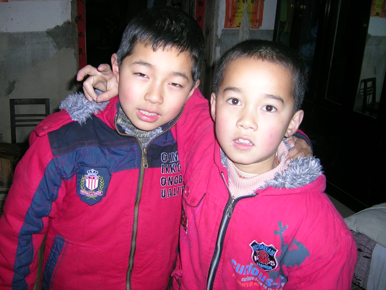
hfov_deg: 52.6
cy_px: 145
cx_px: 193
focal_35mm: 35
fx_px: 390
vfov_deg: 40.7
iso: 51
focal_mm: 5.4
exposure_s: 1/60.1
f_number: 2.8
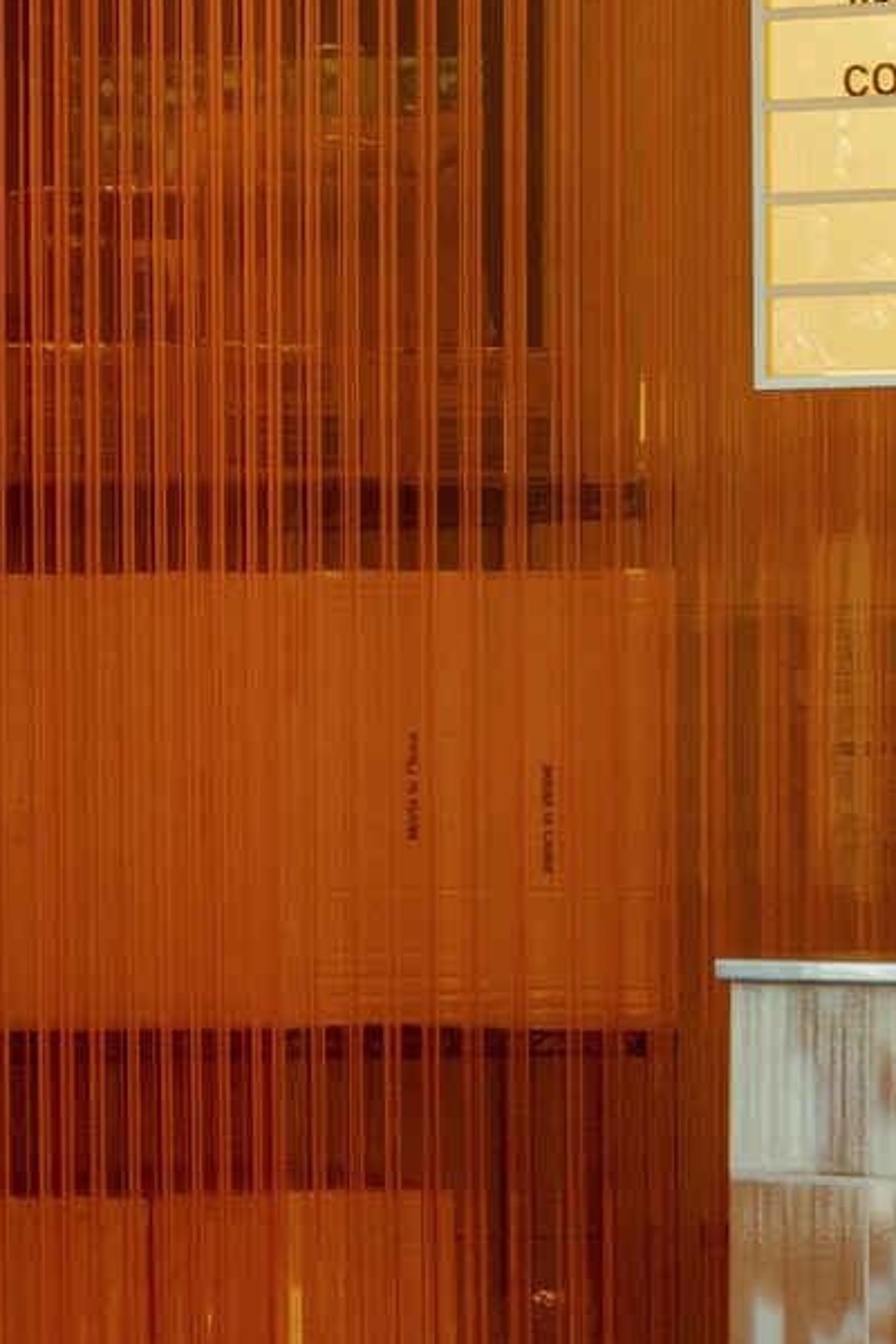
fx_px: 8959
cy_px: 625
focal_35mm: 240
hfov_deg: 5.7
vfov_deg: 8.6
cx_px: -547
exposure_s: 1/50
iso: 640
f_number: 8
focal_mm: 48
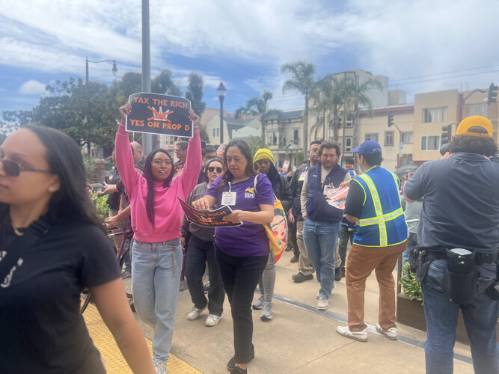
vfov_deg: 53.0
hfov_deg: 67.3
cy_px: 187
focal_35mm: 26
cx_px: 250
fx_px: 375
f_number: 1.5
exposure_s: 1/2083
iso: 50
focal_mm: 5.7
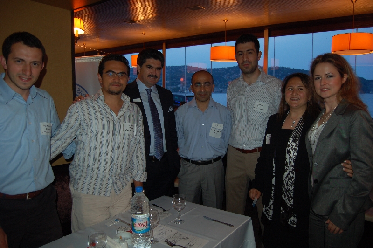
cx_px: 186
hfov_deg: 67.4
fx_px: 280
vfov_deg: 47.9
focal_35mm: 27
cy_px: 124
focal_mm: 18
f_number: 3.5
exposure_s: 1/60
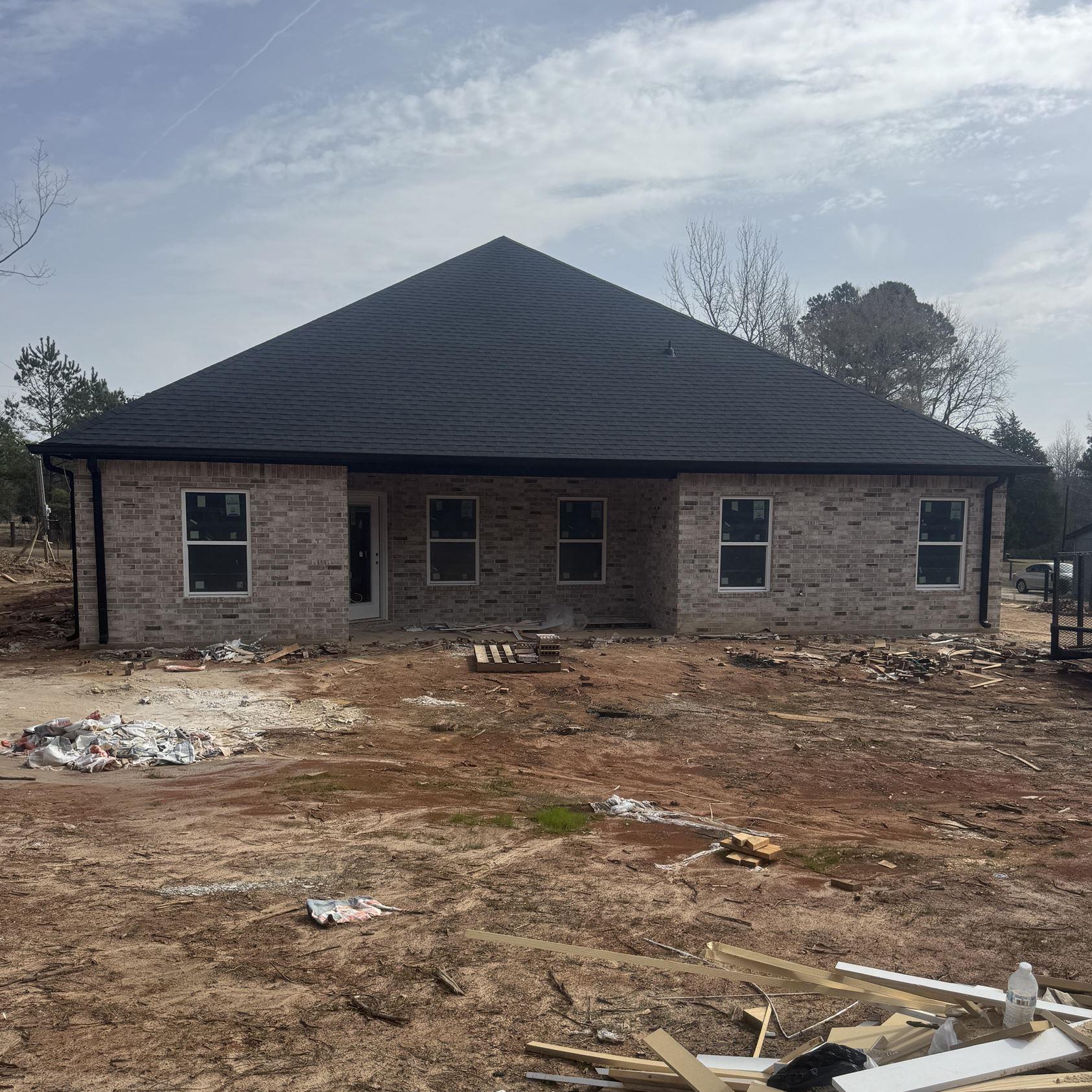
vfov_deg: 55.5
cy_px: 613
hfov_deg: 55.6
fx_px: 1035
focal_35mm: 29
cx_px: 550
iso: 80
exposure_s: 1/6410
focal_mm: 6.76
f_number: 1.78
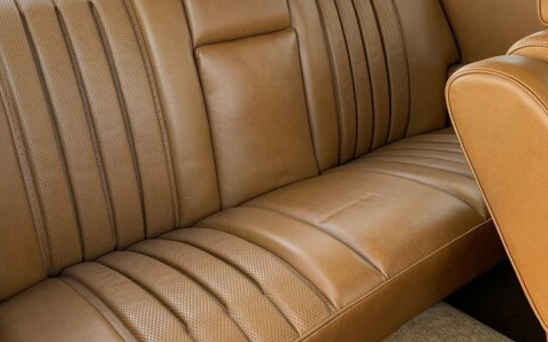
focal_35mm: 37
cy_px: 137
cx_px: 254
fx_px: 553
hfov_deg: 52.7
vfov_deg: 34.3
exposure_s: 1/121
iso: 100
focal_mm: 4.25
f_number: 1.8
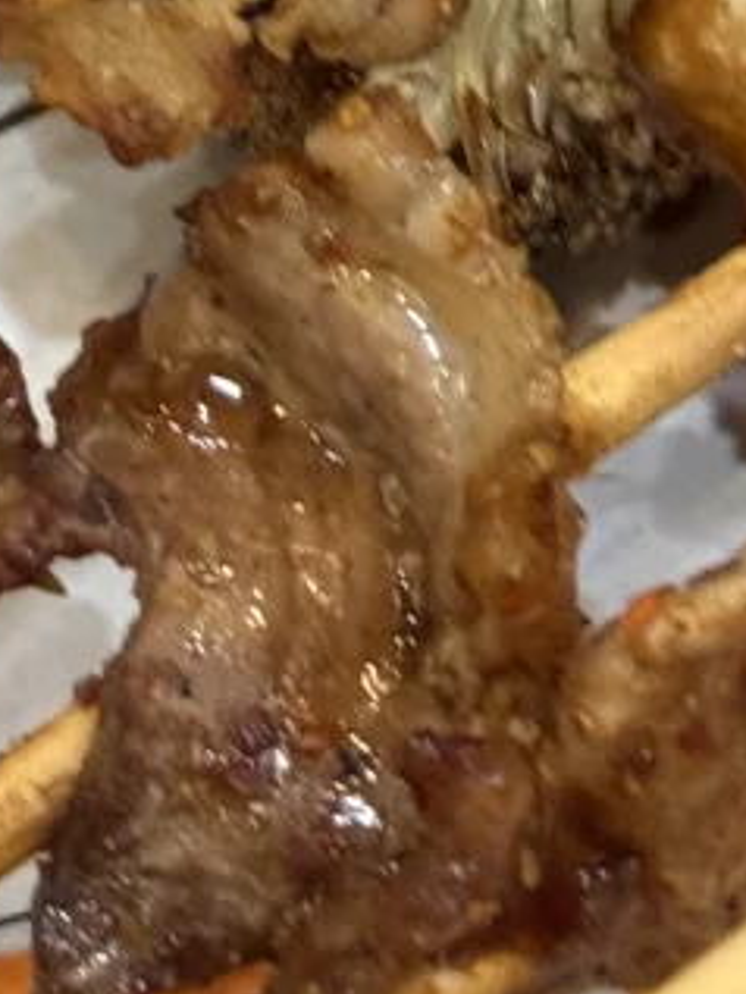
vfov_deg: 8.6
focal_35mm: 218
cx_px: 943
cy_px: -956
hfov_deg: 6.8
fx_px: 6260
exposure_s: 1/33
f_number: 1.78
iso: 200
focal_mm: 6.76
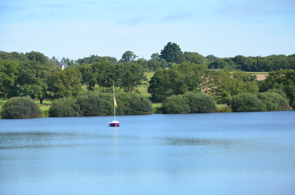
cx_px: 148
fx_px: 1288
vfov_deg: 8.7
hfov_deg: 13.1
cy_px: 98
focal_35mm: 158
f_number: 8
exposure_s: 1/250
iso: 160
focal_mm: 105
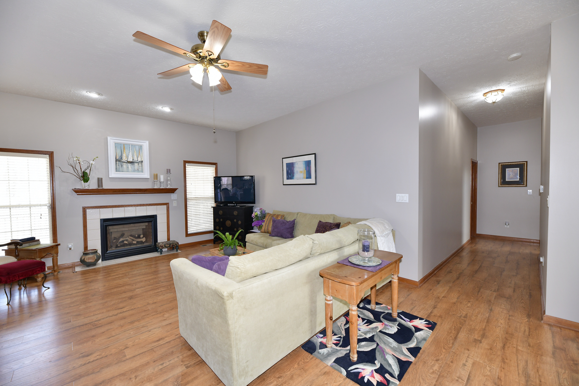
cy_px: 193
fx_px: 225
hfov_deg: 104.3
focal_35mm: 14
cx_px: 290
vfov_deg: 81.2
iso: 640
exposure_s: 1/25
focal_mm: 14
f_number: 6.3
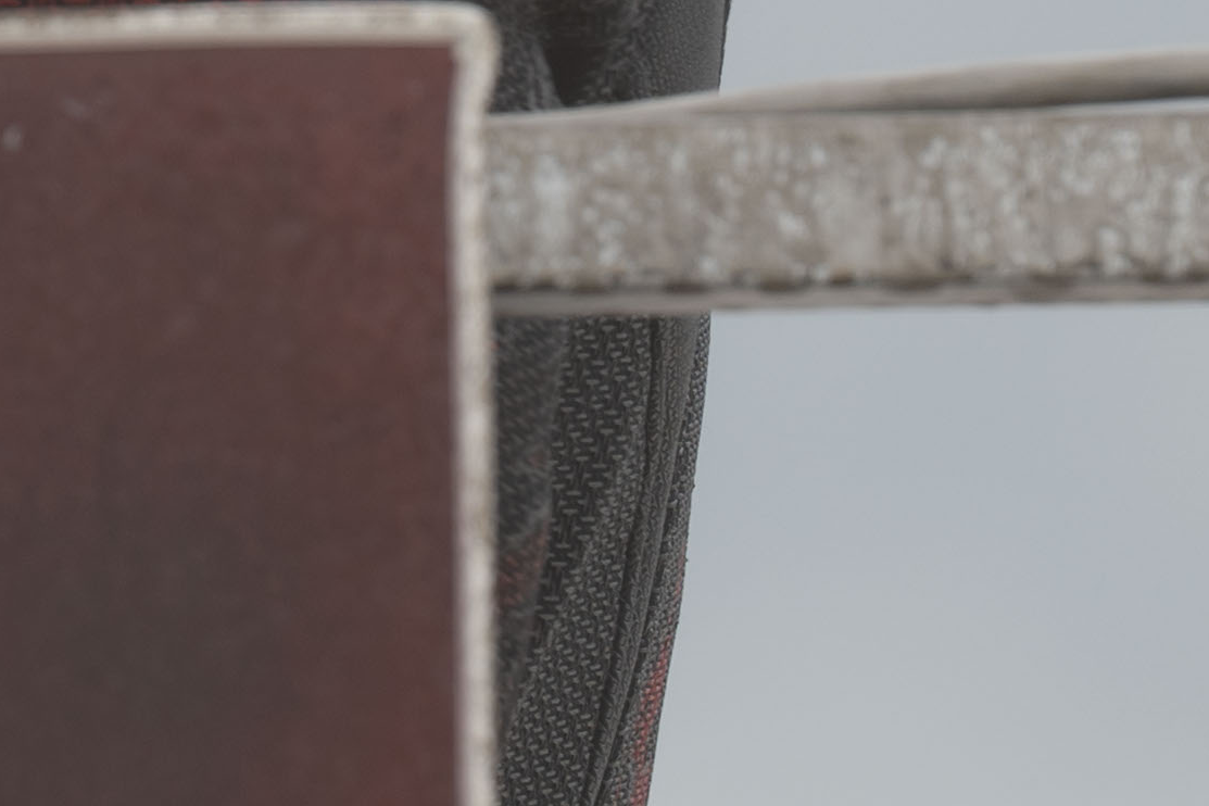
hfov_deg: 1.6
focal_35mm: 1261
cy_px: -375
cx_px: -2220
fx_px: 42345
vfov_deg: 1.1
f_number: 5
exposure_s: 1/320
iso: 50
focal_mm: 170
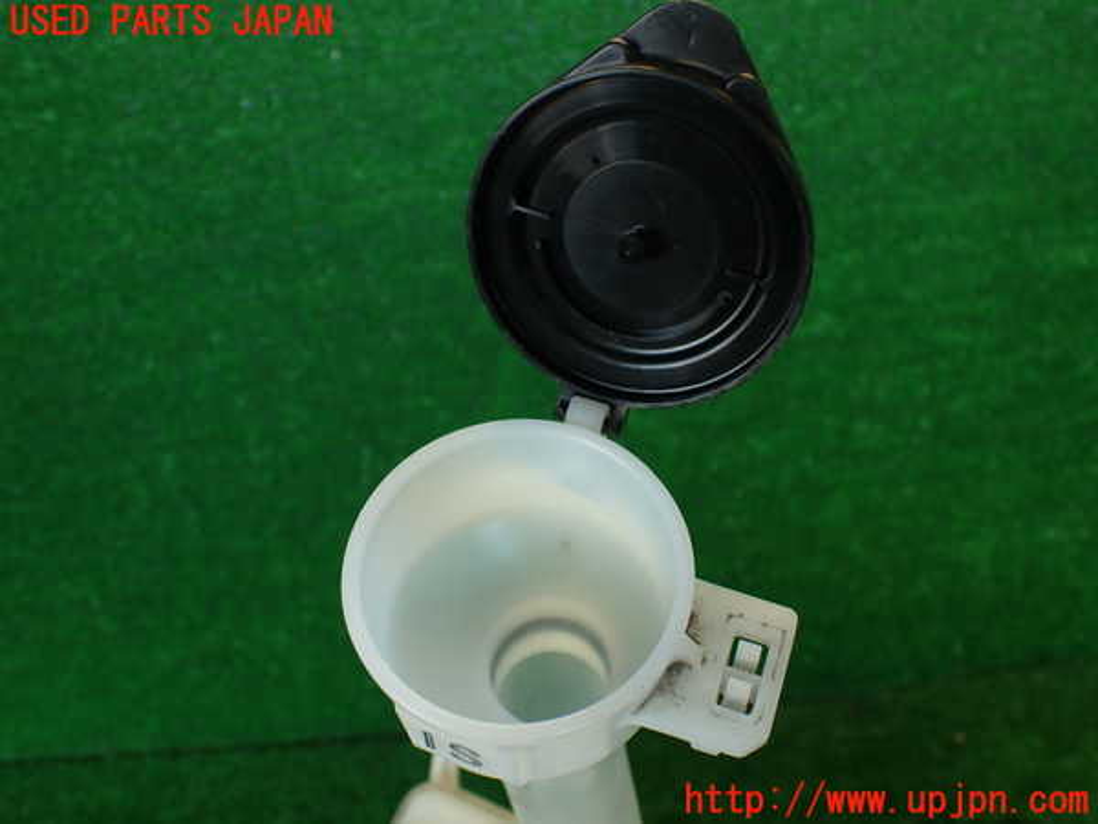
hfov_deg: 60.0
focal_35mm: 30
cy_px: 412
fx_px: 952
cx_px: 549
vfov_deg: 46.8
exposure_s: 1/60
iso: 125
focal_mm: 5.4
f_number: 2.3
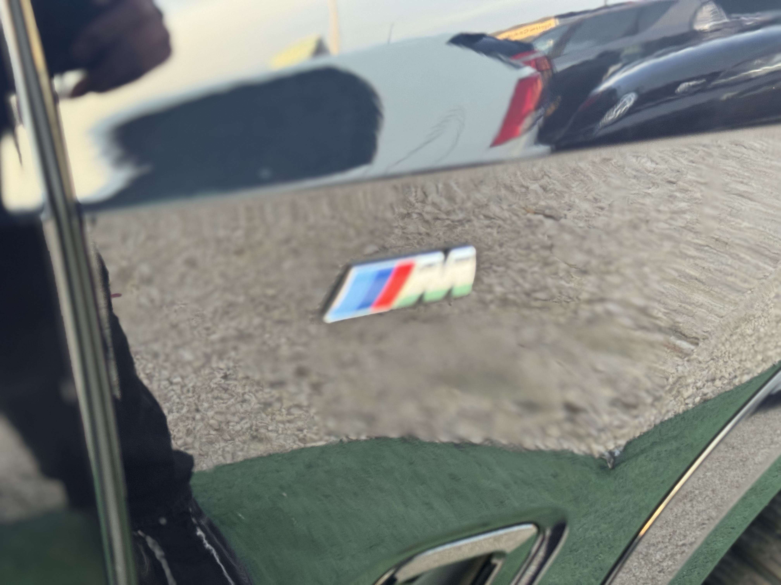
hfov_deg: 39.7
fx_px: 1083
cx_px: 390
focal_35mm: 48
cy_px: 292
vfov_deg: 30.3
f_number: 1.78
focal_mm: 6.76
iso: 125
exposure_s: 1/60
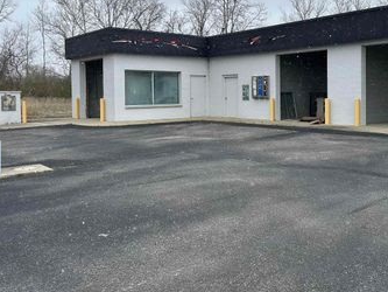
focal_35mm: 39
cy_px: 100
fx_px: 437
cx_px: 270
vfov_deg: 36.5
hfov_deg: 46.8
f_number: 1.5
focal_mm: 5.7
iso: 50
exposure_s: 1/1038
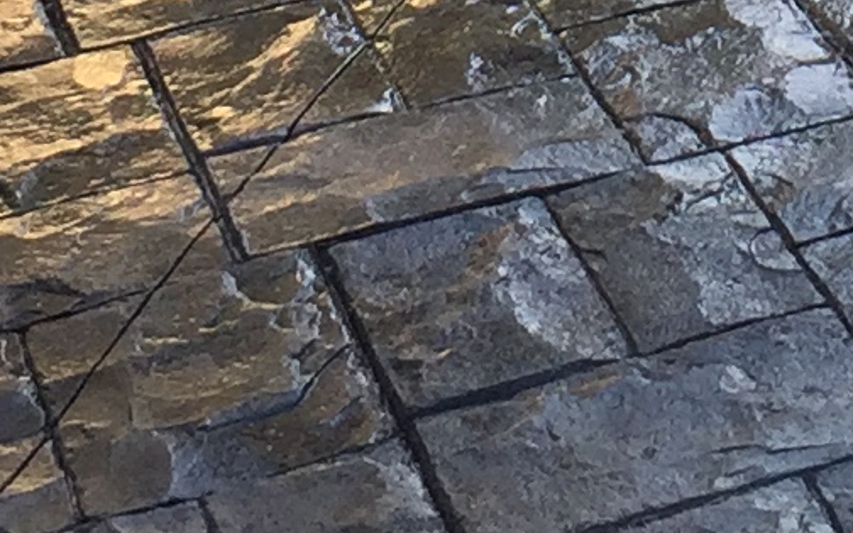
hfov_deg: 10.4
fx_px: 4626
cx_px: 921
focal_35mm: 199
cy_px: -1098
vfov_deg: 6.1
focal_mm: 4.15
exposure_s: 1/444
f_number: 2.2
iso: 32
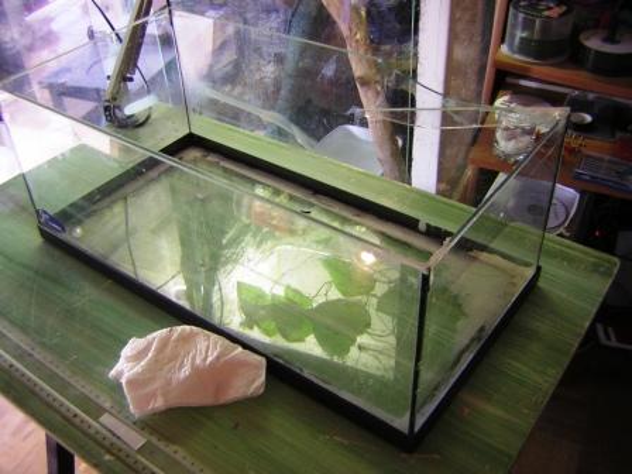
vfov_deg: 39.7
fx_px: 657
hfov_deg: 51.4
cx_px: 316
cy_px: 237
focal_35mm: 36
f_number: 2.6
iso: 50
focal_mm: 4.7
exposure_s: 1/6.6
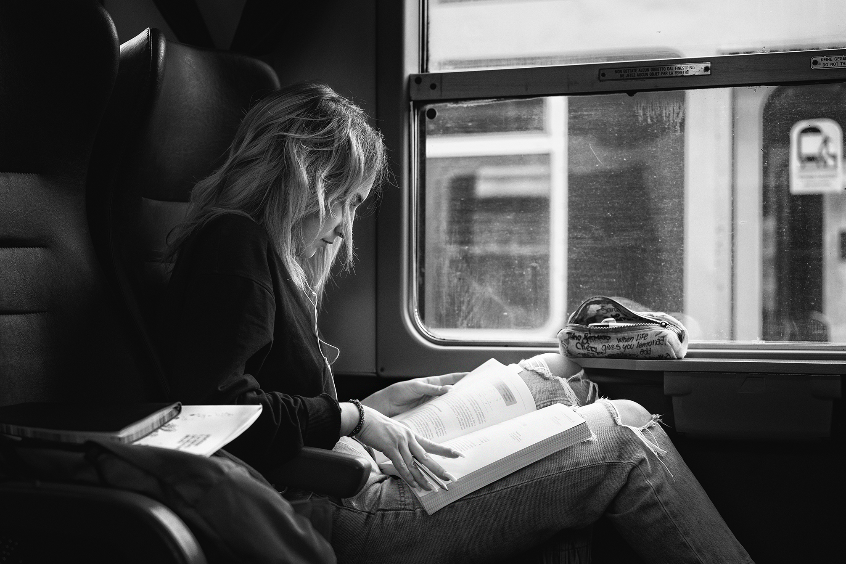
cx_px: 423
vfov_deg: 24.2
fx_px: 1316
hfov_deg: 35.6
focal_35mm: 56
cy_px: 286
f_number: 2.8
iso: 640
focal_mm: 55
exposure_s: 1/400
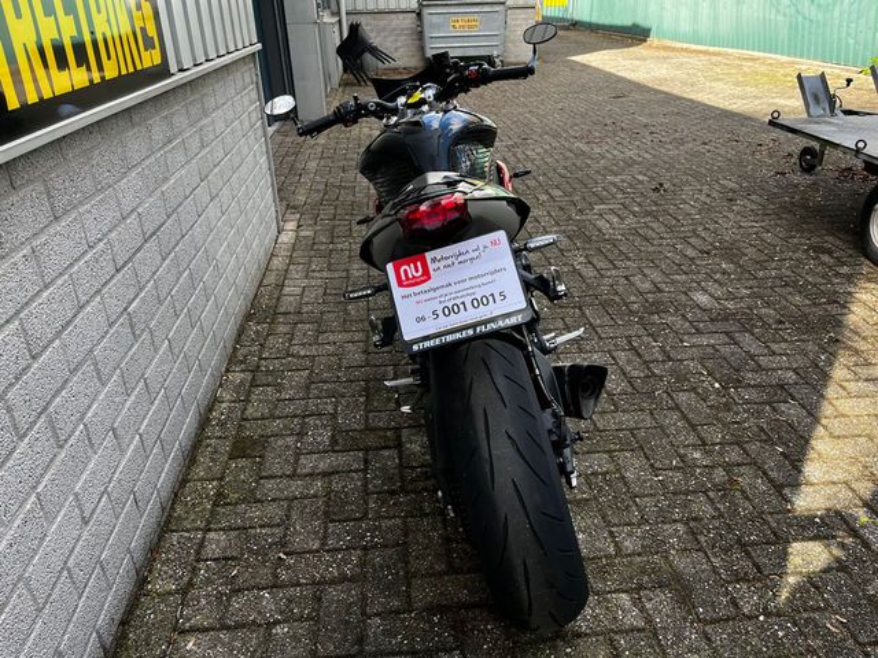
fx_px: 659
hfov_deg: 67.3
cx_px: 439
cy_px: 329
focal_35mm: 26
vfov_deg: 53.1
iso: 40
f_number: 1.6
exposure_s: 1/236
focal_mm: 5.1
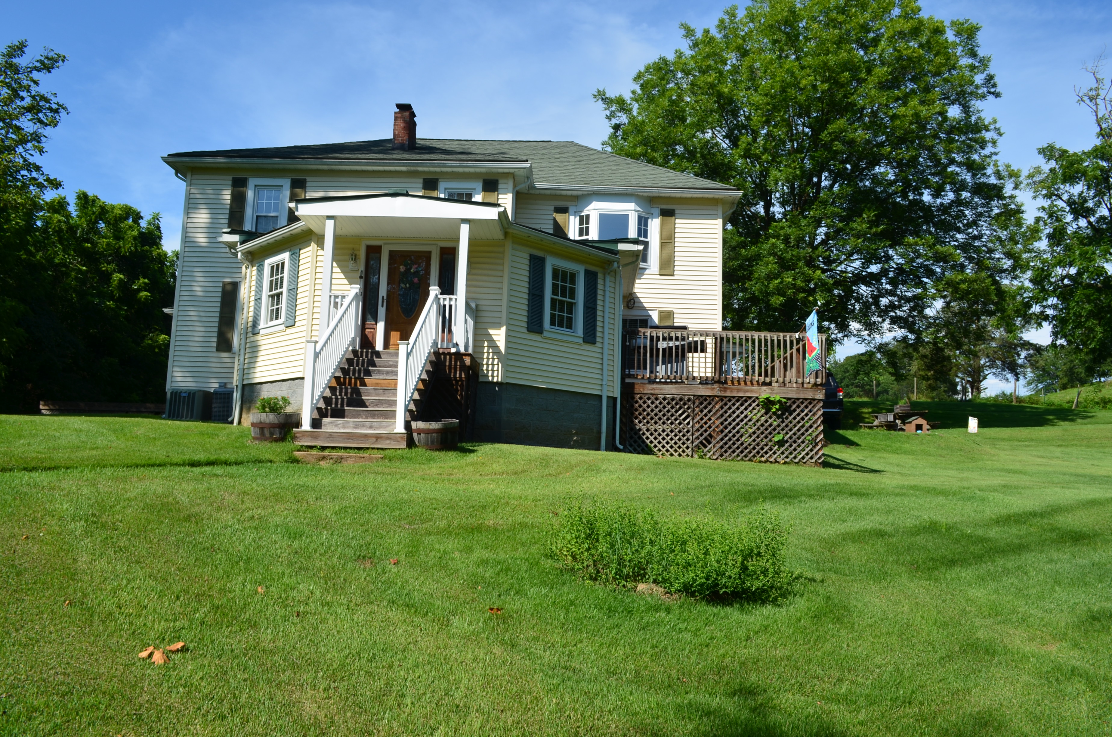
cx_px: 556
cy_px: 368
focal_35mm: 27
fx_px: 832
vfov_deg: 47.7
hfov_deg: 67.5
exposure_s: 1/125
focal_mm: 18
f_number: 11
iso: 100
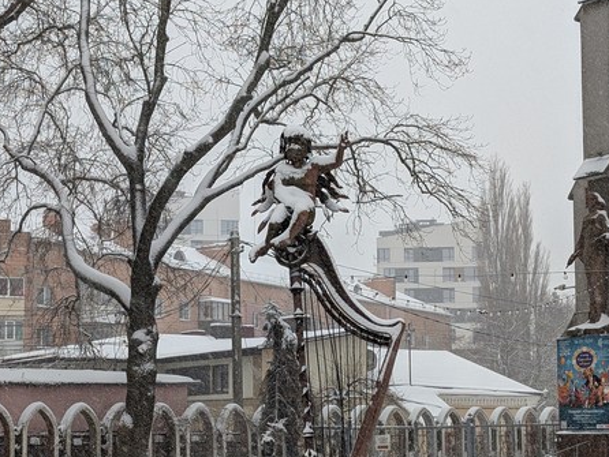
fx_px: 1162
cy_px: 315
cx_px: 304
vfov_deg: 22.2
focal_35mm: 66
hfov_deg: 29.4
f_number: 1.68
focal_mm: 6.9
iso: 25
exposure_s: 1/237
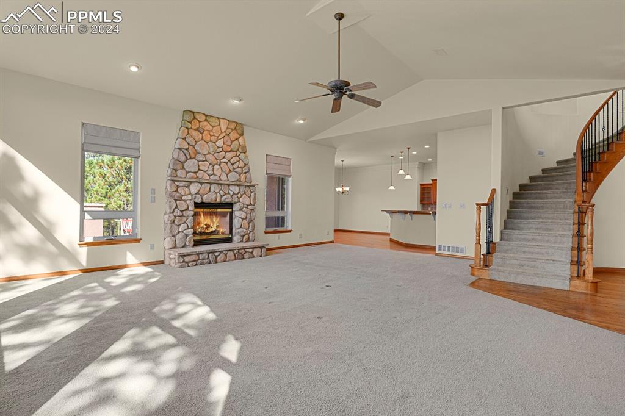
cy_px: 208
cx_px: 312
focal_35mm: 17
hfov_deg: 93.3
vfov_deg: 70.4
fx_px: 295
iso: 100
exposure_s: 5
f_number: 8
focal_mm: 17
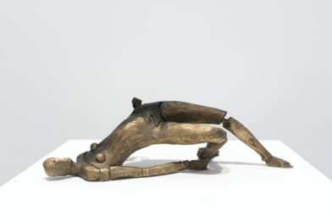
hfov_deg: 54.4
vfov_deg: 37.9
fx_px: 323
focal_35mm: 35
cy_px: 111
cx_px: 166
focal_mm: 35
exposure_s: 1/1.25
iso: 100
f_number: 11
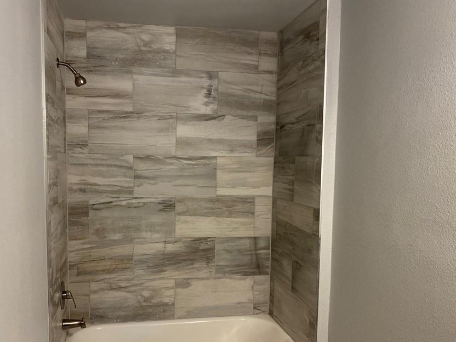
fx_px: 422
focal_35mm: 32
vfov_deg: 44.0
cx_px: 203
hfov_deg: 56.7
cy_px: 199
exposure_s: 1/60
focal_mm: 4.25
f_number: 1.8
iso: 200
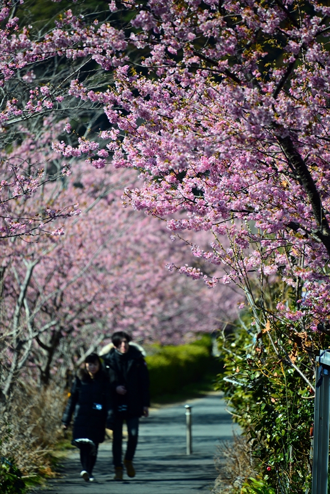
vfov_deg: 6.9
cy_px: 247
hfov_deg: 4.6
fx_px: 4121
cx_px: 165
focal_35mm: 300
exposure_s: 1/2000
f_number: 5.6
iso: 400
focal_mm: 300
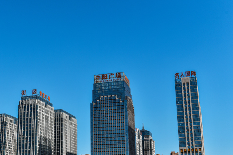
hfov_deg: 35.2
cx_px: 50
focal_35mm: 55
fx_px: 356
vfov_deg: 24.6
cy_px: 100
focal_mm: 32
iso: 100
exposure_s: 1/400
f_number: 8
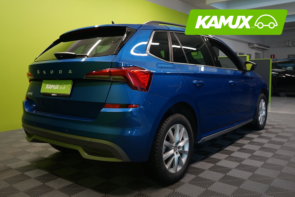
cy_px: 98
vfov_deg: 42.3
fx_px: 254
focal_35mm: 31
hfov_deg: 60.3
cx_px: 148
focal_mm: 31
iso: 1000
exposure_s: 1/30
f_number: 4.5
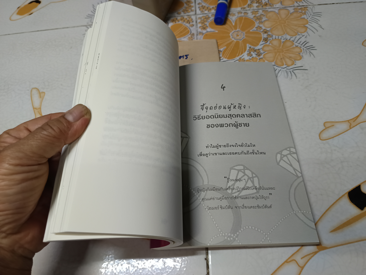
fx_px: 254
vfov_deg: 56.8
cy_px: 138
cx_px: 183
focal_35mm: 24
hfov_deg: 71.6
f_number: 1.7
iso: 1240
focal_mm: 5.31
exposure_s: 1/50
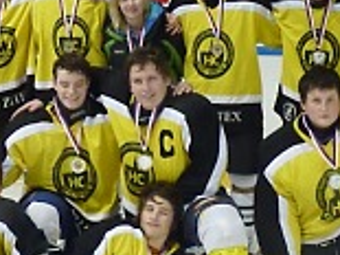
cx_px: 147
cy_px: 174
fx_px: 864
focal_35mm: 88
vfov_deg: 16.7
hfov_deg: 22.3
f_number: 3
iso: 800
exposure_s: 1/50
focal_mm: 6.1
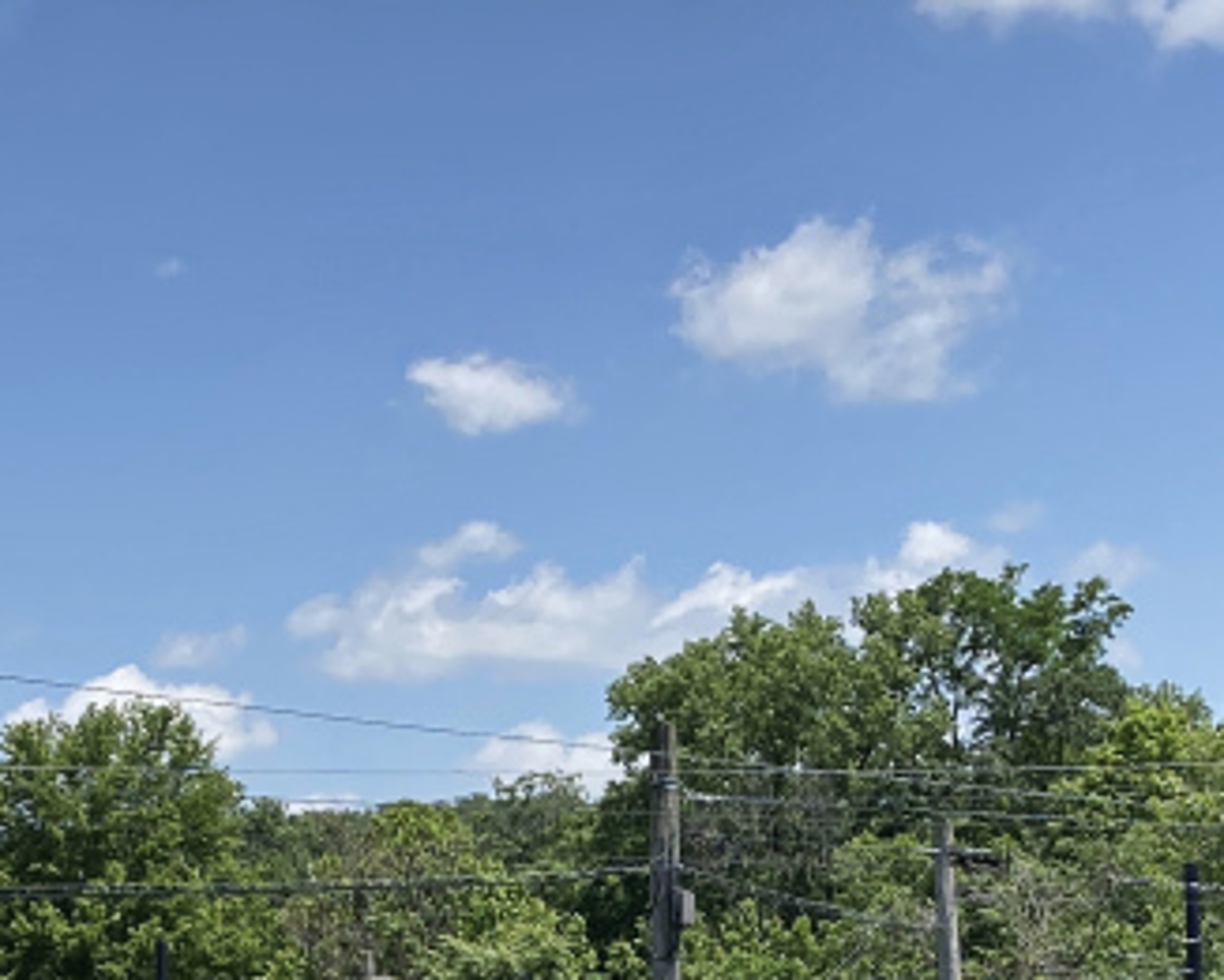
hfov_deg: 17.6
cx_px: 439
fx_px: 3950
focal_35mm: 109
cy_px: 1215
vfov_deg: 13.7
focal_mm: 3.99
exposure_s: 1/1656
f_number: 1.8
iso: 20
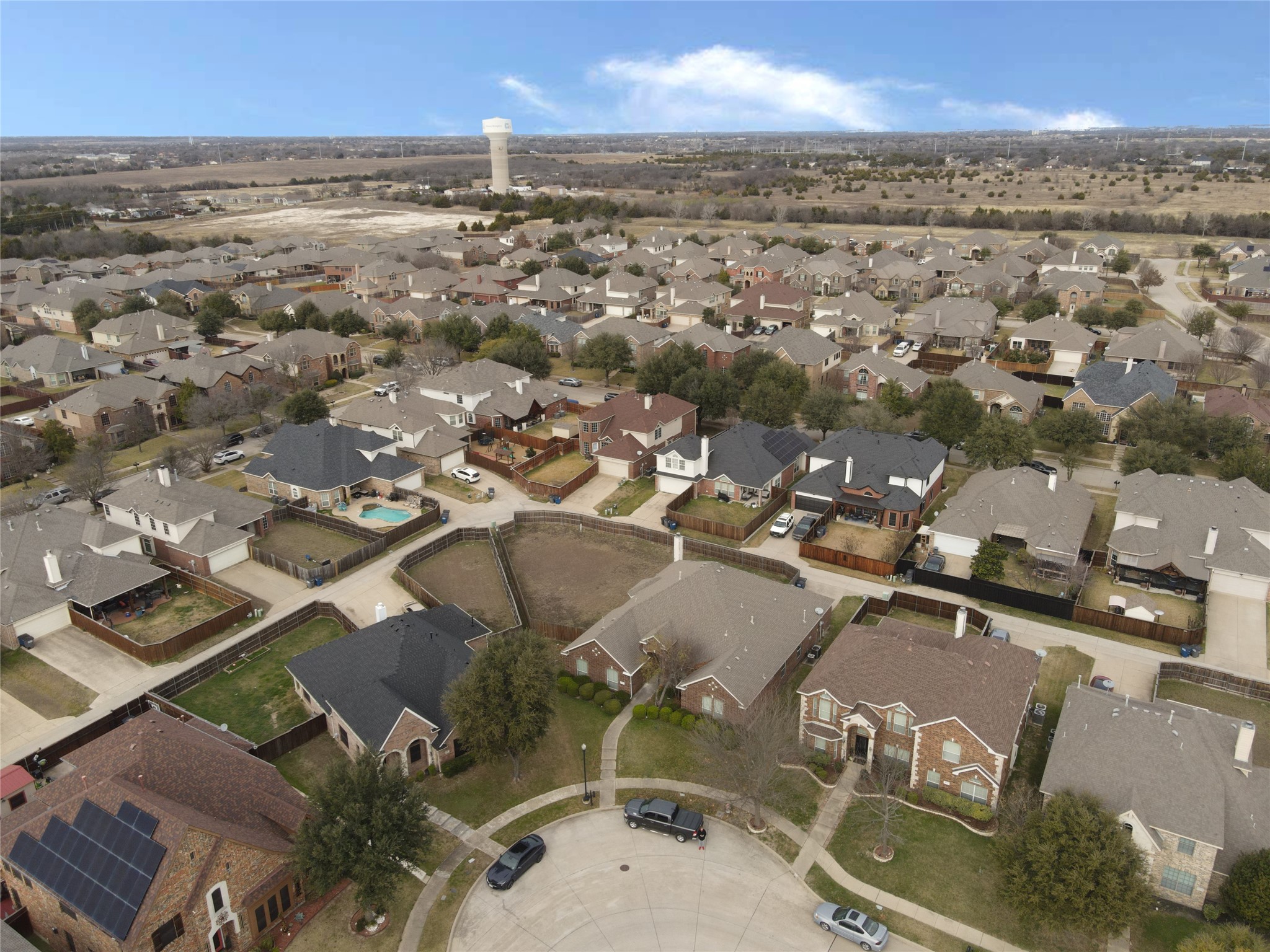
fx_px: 881
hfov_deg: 71.6
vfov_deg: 56.8
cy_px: 476
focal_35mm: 24
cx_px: 635
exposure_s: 1/120
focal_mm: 4.5
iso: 110
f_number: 2.8
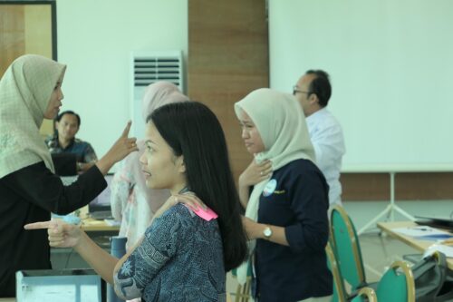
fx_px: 1308
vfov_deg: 13.2
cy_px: 151
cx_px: 226
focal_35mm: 104
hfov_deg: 19.6
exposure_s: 1/125
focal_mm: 26.4
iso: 200
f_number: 2.8
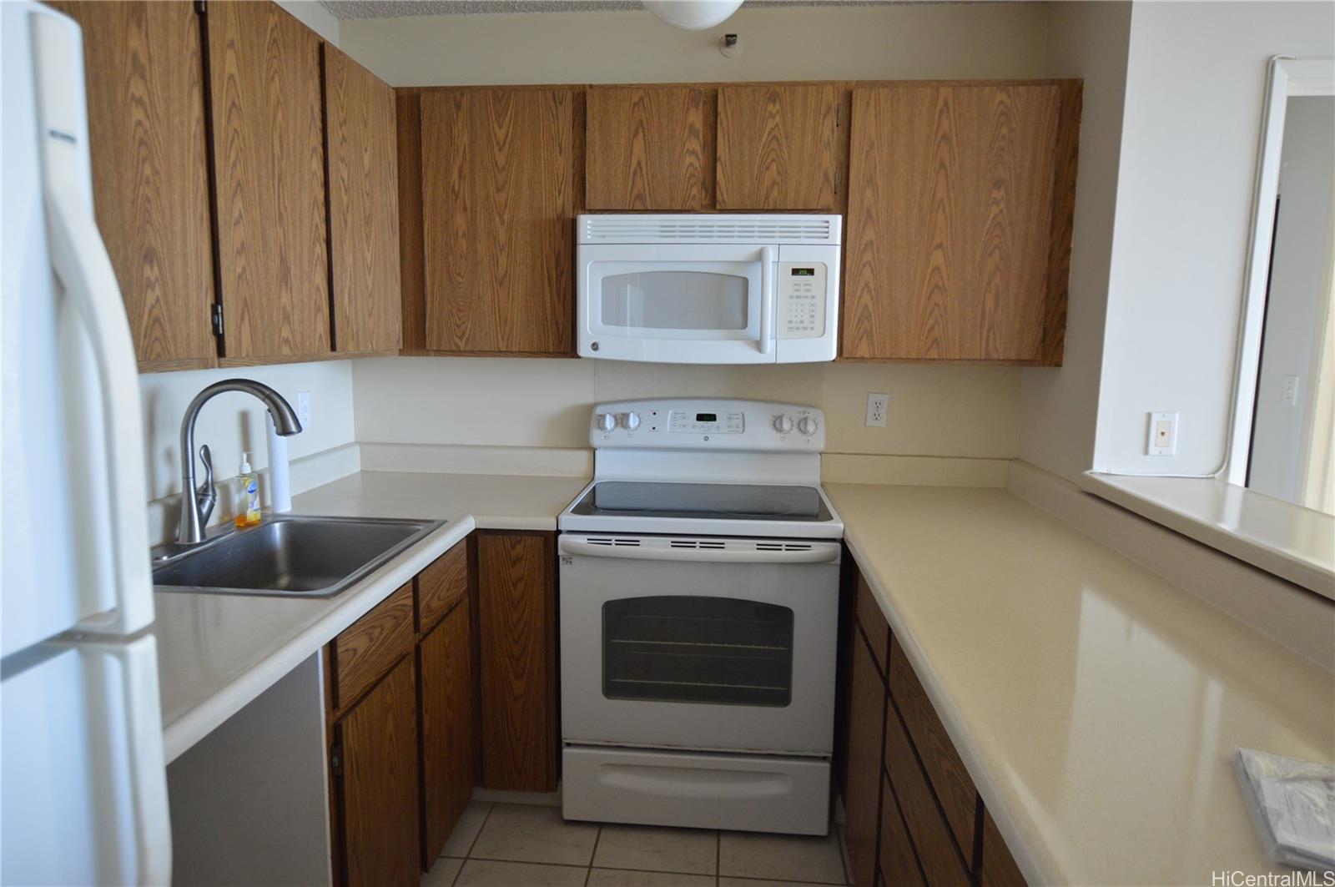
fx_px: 778
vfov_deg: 59.4
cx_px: 668
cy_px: 444
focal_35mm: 21
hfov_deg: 81.3
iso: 720
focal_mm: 14
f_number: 3.5
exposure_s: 1/60
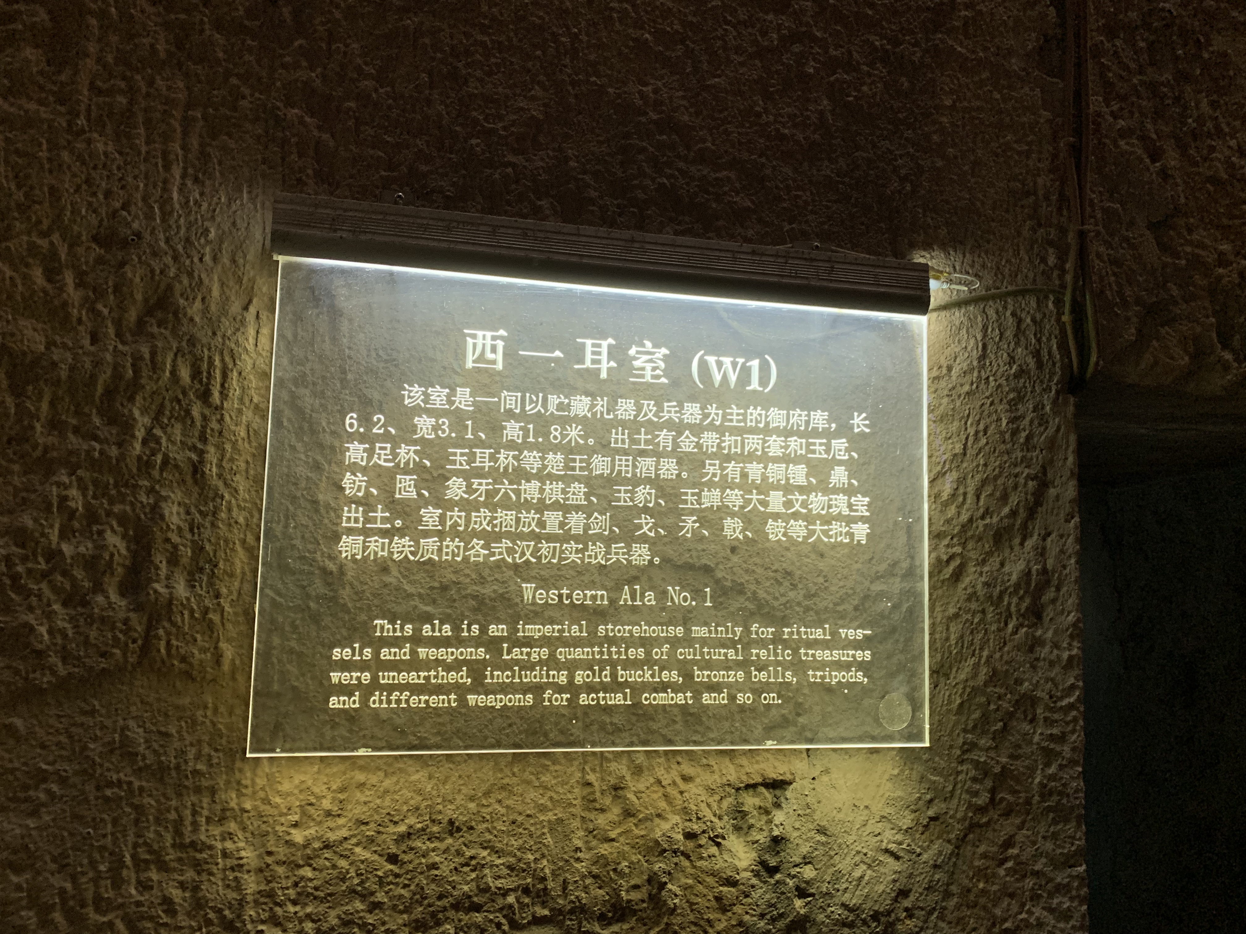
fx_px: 936
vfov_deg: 53.1
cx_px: 623
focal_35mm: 26
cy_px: 467
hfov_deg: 67.3
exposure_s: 1/49
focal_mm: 4.25
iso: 400
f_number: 1.8
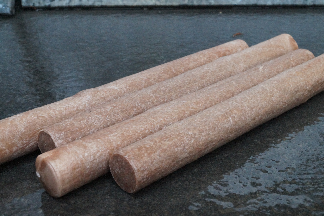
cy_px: 108
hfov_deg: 37.9
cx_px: 162
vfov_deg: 25.7
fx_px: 472
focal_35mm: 52
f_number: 22
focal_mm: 35
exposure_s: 1/13
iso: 3200
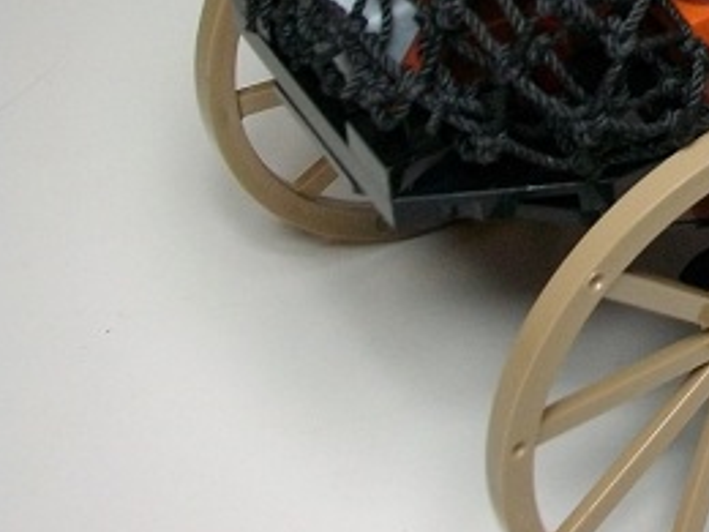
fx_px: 2519
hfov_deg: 14.9
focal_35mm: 123
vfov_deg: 11.6
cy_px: -213
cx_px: 1069
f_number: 3.2
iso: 200
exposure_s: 1/42.5
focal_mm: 7.1
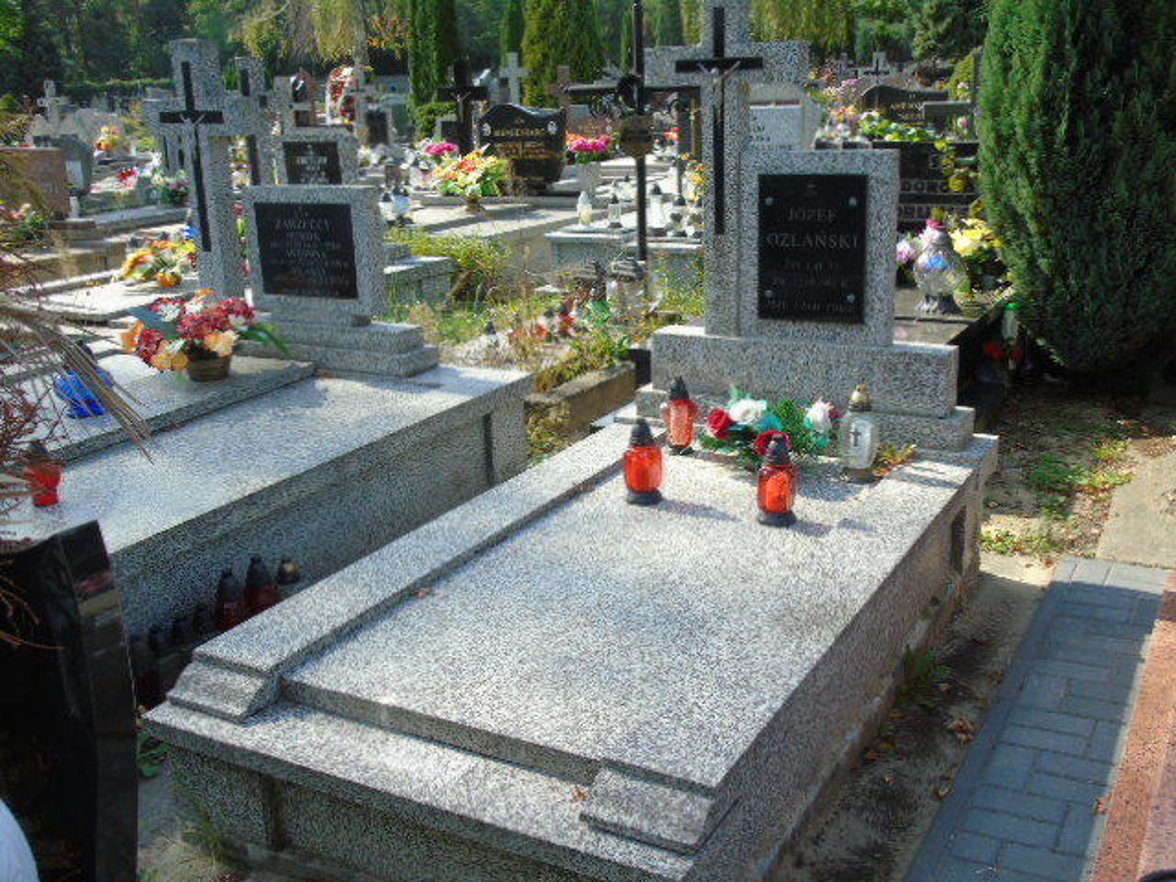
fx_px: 1155
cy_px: 441
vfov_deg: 41.8
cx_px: 588
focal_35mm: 34
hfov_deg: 54.0
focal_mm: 6.1
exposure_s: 1/250
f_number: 3.8
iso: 80
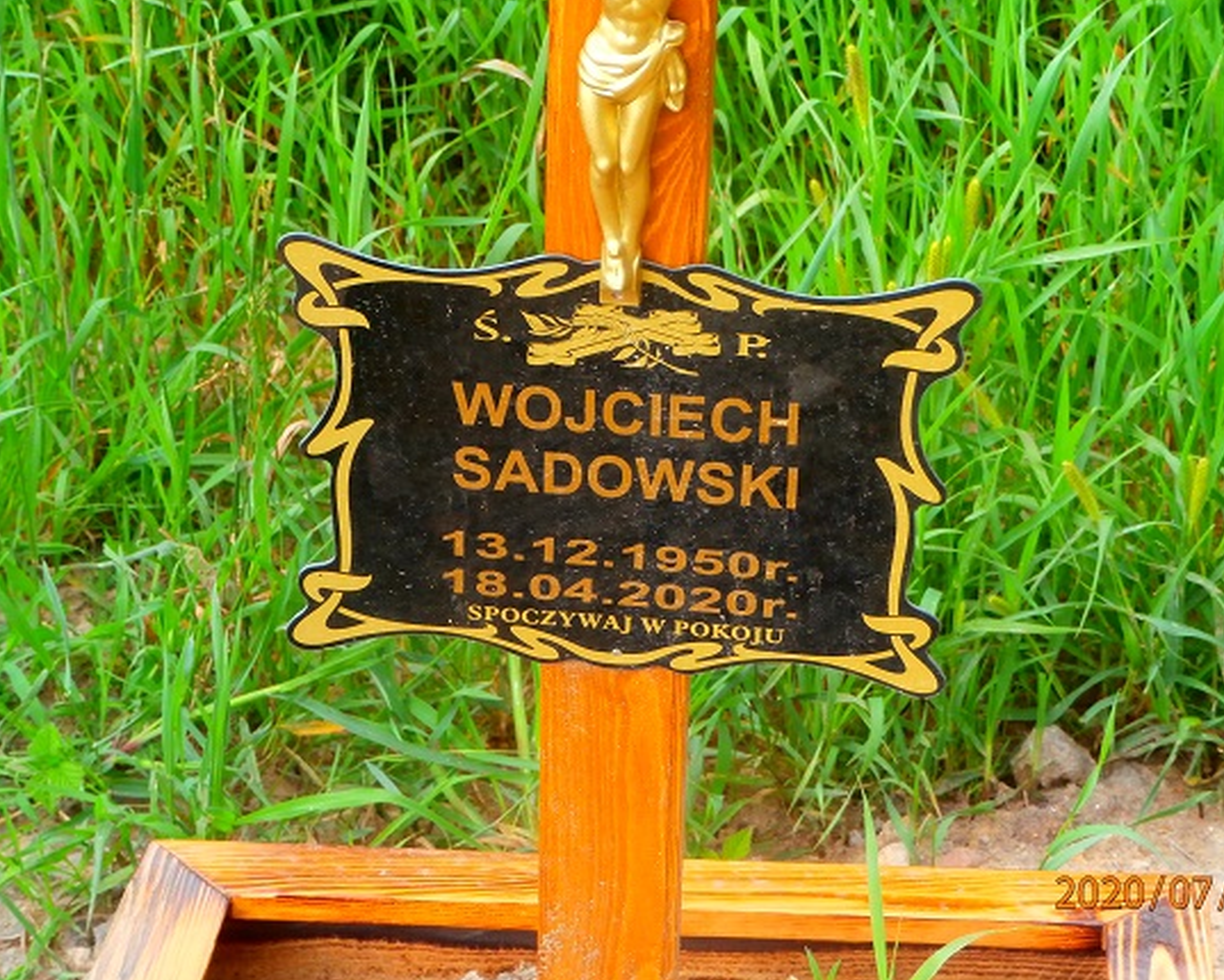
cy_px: 460
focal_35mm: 100
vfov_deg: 15.4
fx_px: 3624
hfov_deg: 19.2
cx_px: 636
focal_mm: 15.16
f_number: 5
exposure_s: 1/100
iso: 100
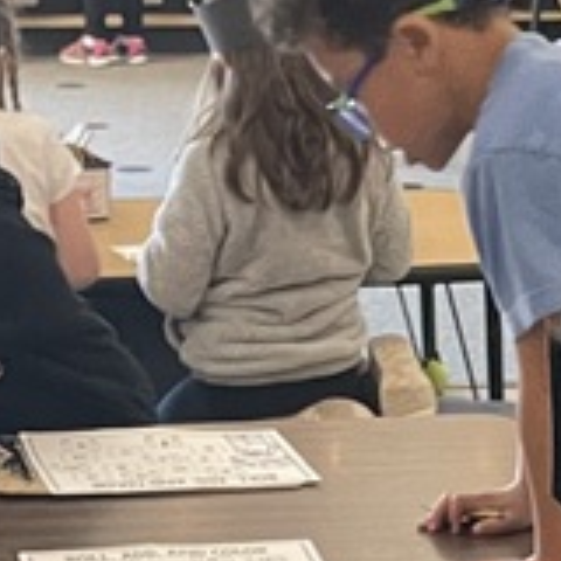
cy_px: 1336
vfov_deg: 10.3
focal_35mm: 147
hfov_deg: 11.7
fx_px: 2695
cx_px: 579
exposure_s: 1/49
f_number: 1.6
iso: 400
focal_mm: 4.2
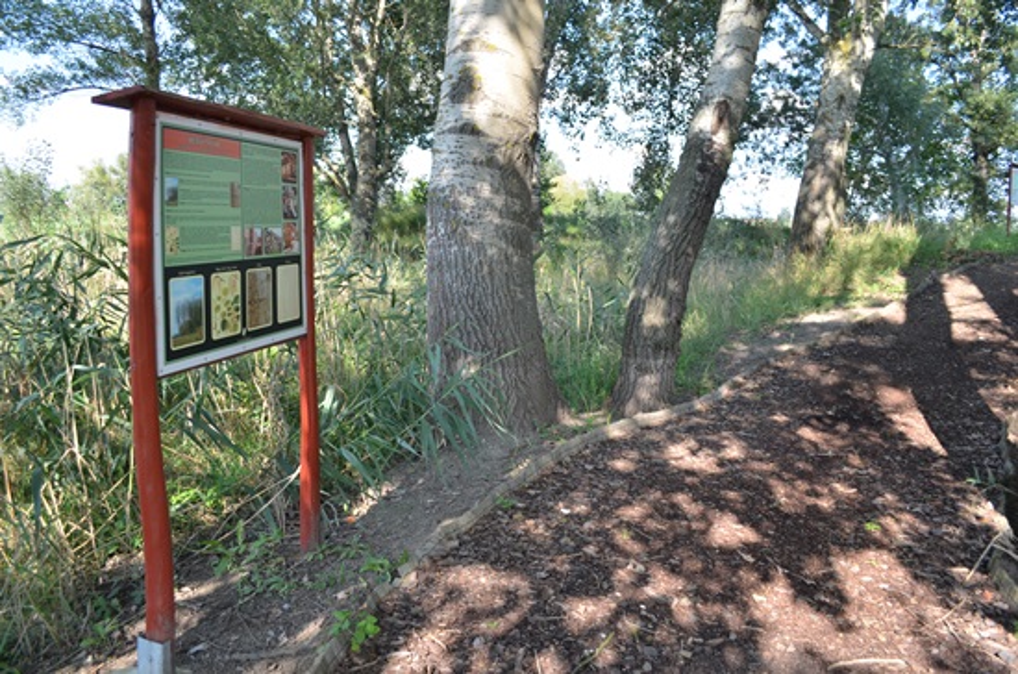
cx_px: 509
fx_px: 762
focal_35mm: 27
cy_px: 337
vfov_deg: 47.7
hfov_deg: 67.5
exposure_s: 1/160
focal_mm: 18
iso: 125
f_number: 5
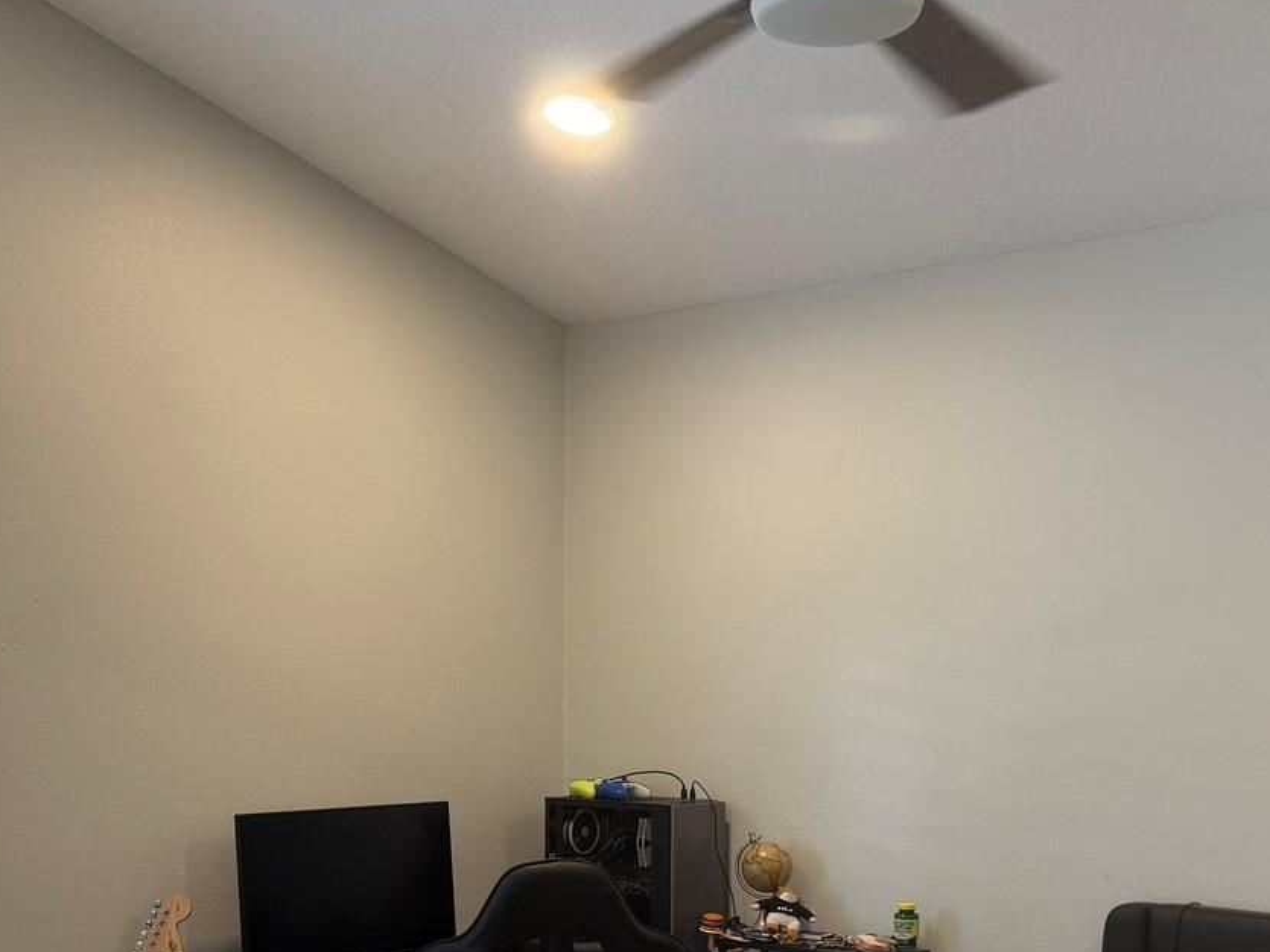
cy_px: 826
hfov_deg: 41.2
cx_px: 683
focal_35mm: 46
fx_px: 1687
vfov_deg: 30.4
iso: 125
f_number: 1.78
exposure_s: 1/60
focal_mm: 6.76
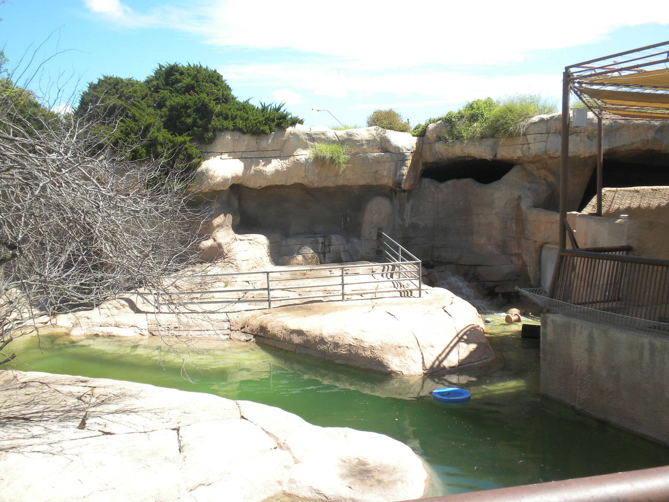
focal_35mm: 37
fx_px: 715
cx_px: 334
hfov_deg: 50.1
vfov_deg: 38.7
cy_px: 251
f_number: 10
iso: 90
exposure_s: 1/81.8
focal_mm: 6.6
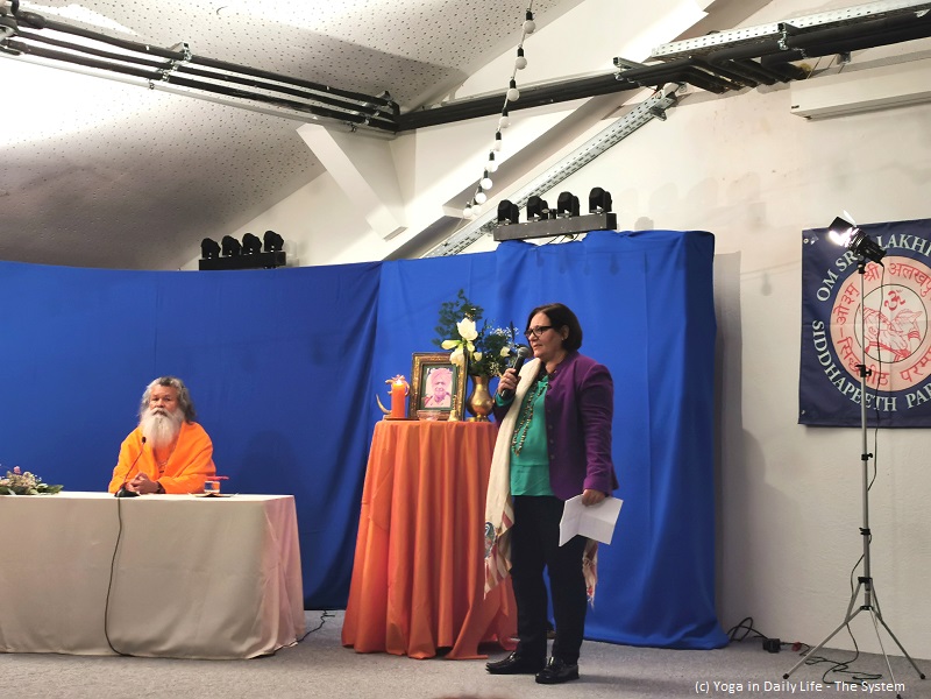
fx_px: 1560
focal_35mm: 58
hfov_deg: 33.2
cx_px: 466
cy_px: 350
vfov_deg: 25.2
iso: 125
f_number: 1.6
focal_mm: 5.56
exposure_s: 1/50
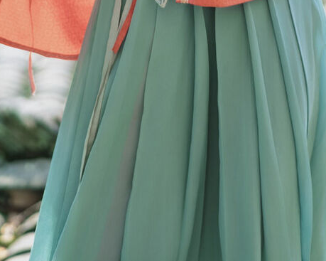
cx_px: 152
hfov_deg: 7.1
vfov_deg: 5.5
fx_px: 2643
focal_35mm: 274
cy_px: -249
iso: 100
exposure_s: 1/800
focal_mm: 85
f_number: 2
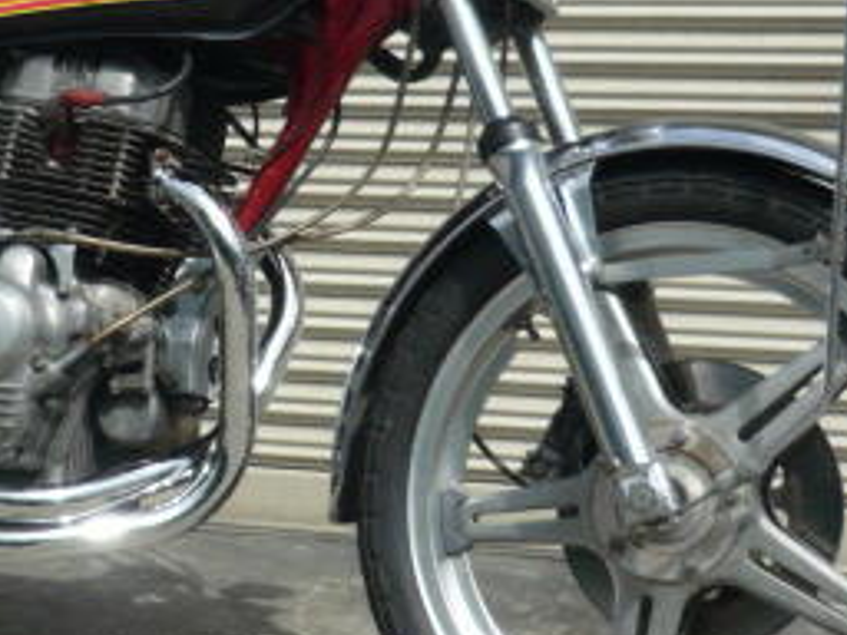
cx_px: 103
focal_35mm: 100
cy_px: 179
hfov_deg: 19.3
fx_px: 2447
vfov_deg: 14.7
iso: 100
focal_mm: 5.5
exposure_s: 1/250
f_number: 8
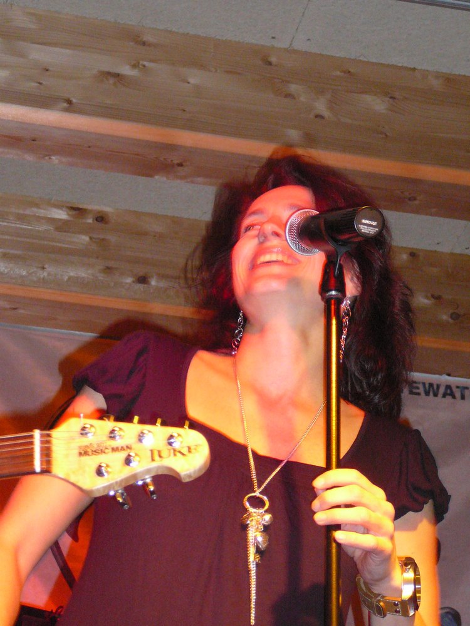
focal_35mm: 105
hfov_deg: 14.1
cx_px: 235
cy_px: 313
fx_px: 1901
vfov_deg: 18.7
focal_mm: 15.6
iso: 400
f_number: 3.9
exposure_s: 1/30
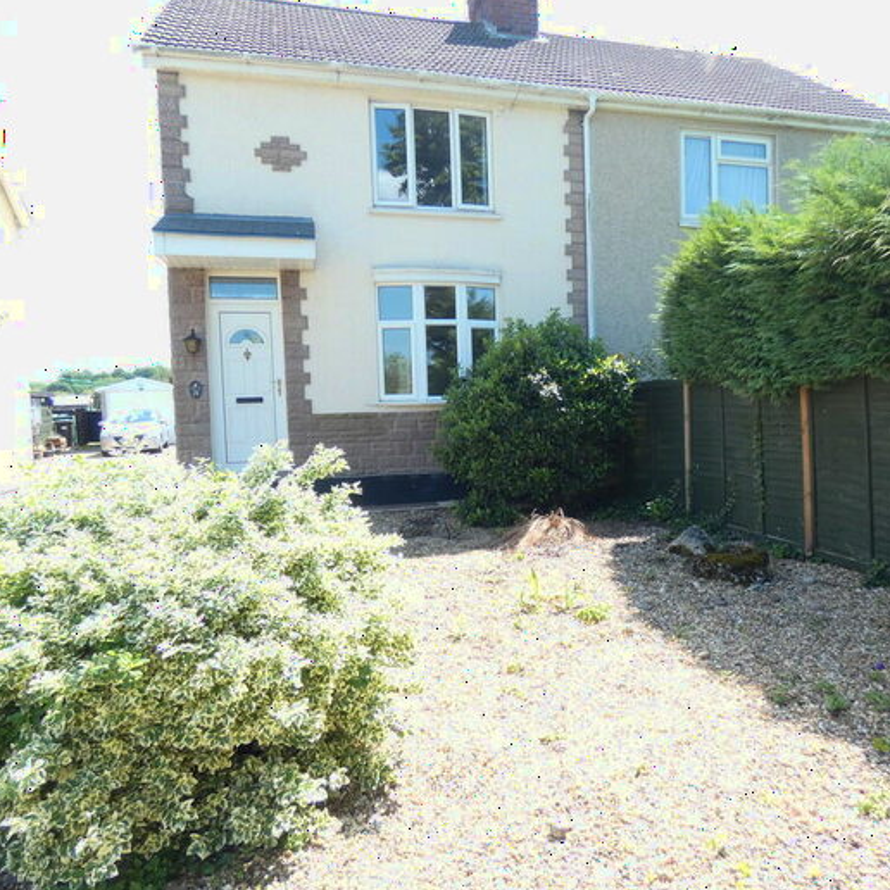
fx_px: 698
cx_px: 511
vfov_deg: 65.0
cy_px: 446
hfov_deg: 64.7
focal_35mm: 24
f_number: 2.8
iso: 80
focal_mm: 3.6
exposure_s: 1/250
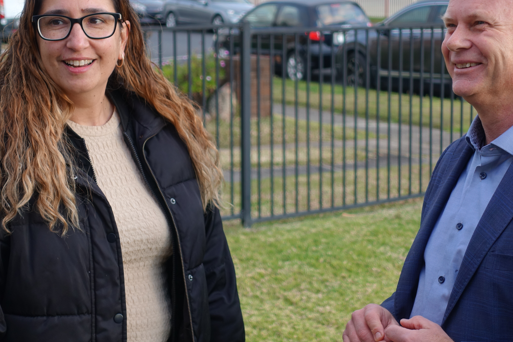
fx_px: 1211
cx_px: 281
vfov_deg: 16.1
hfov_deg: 23.9
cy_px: 126
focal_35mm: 85
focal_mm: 22.95
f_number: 2.8
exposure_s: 1/80
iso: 160
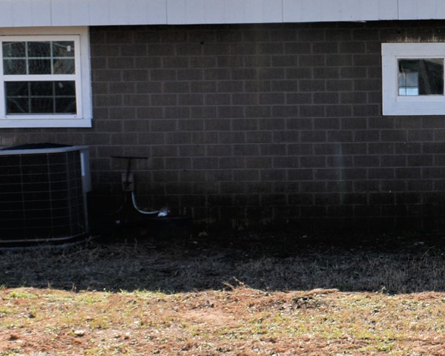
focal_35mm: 86
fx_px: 1133
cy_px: 161
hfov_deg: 20.8
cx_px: 524
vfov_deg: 17.9
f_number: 11
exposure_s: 1/200
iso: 100
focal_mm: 18
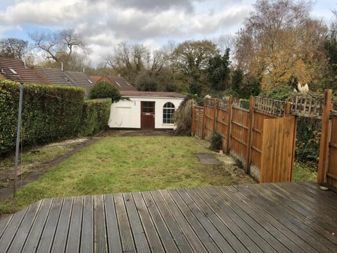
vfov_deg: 49.7
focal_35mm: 28
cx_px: 168
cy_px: 126
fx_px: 273
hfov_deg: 63.5
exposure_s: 1/470
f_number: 1.8
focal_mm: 3.99
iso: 20
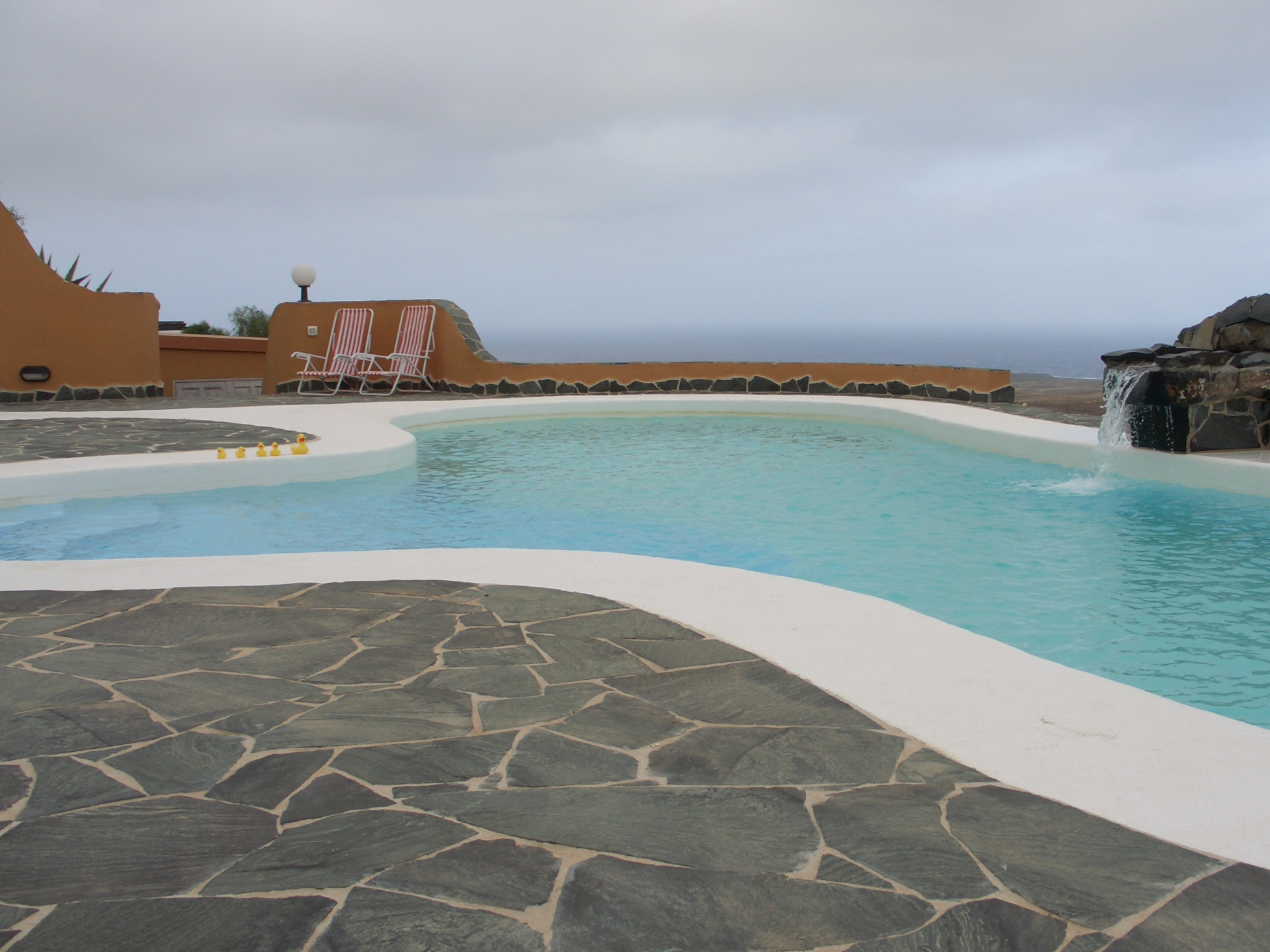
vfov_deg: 36.8
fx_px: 1431
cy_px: 440
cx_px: 750
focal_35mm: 39
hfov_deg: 47.6
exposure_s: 1/500
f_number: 4.5
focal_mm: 7.1
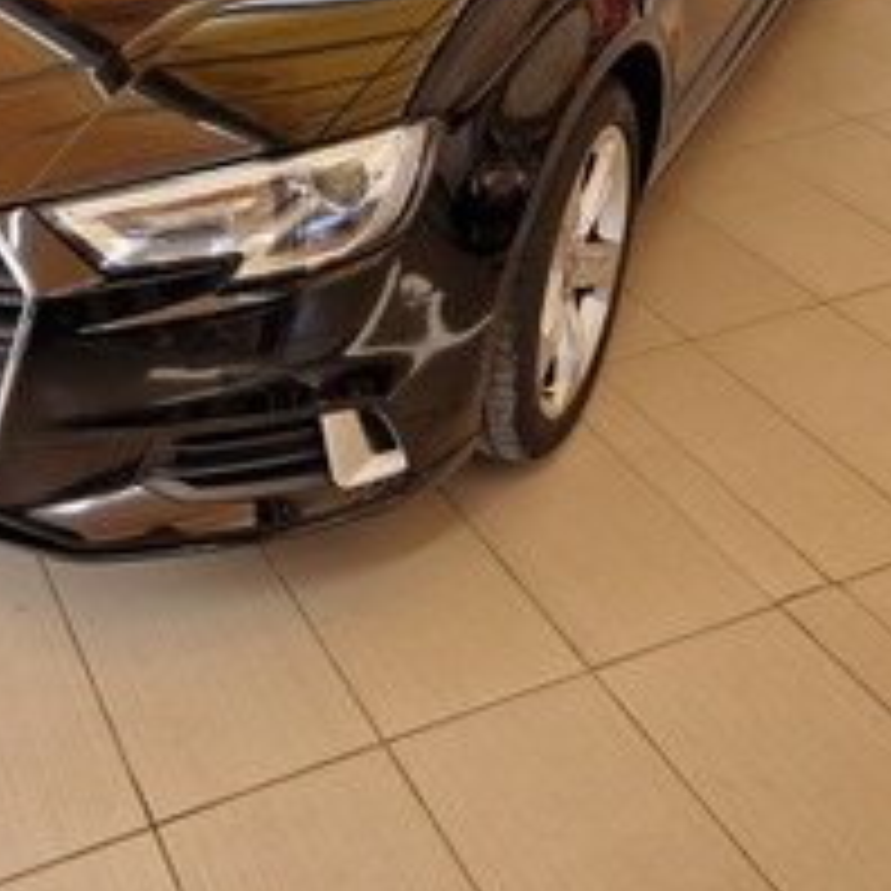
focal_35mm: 37
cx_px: 306
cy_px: 320
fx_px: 1077
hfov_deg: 44.4
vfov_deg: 44.5
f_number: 1.8
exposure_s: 1/180
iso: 50
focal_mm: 5.4
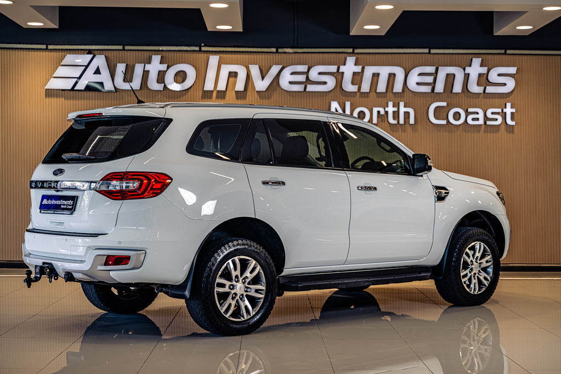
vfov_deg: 21.9
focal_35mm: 62
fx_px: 966
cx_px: 280
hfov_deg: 32.4
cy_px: 187
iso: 250
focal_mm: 62
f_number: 3.5
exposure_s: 1/200
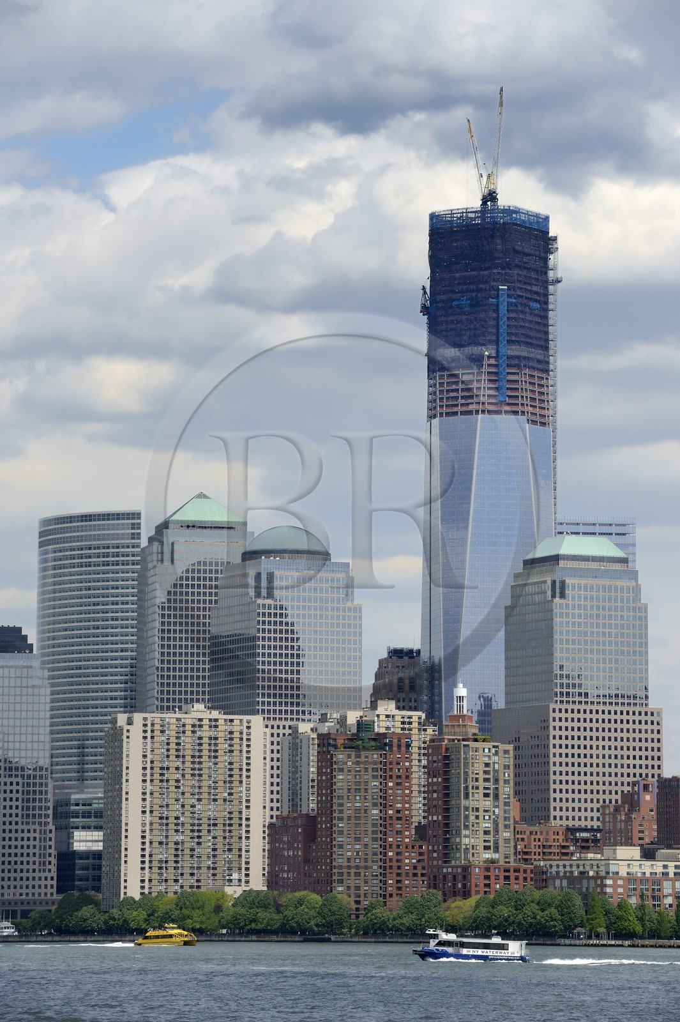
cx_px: 340
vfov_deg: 13.7
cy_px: 511
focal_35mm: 150
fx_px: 4254
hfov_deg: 9.1
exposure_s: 1/500
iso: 200
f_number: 10
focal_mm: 150
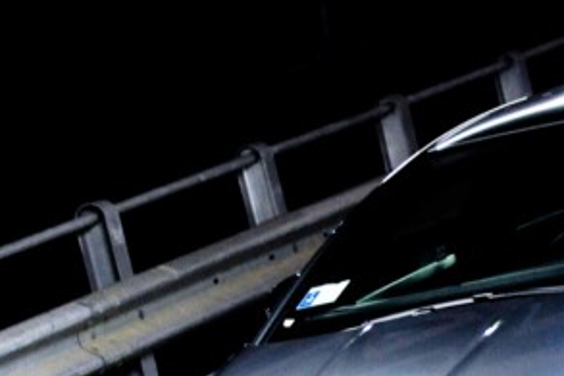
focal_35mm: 410
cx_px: 726
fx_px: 6419
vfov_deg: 3.3
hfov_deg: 5.0
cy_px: 267
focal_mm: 120
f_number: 4
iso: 3200
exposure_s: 1/40
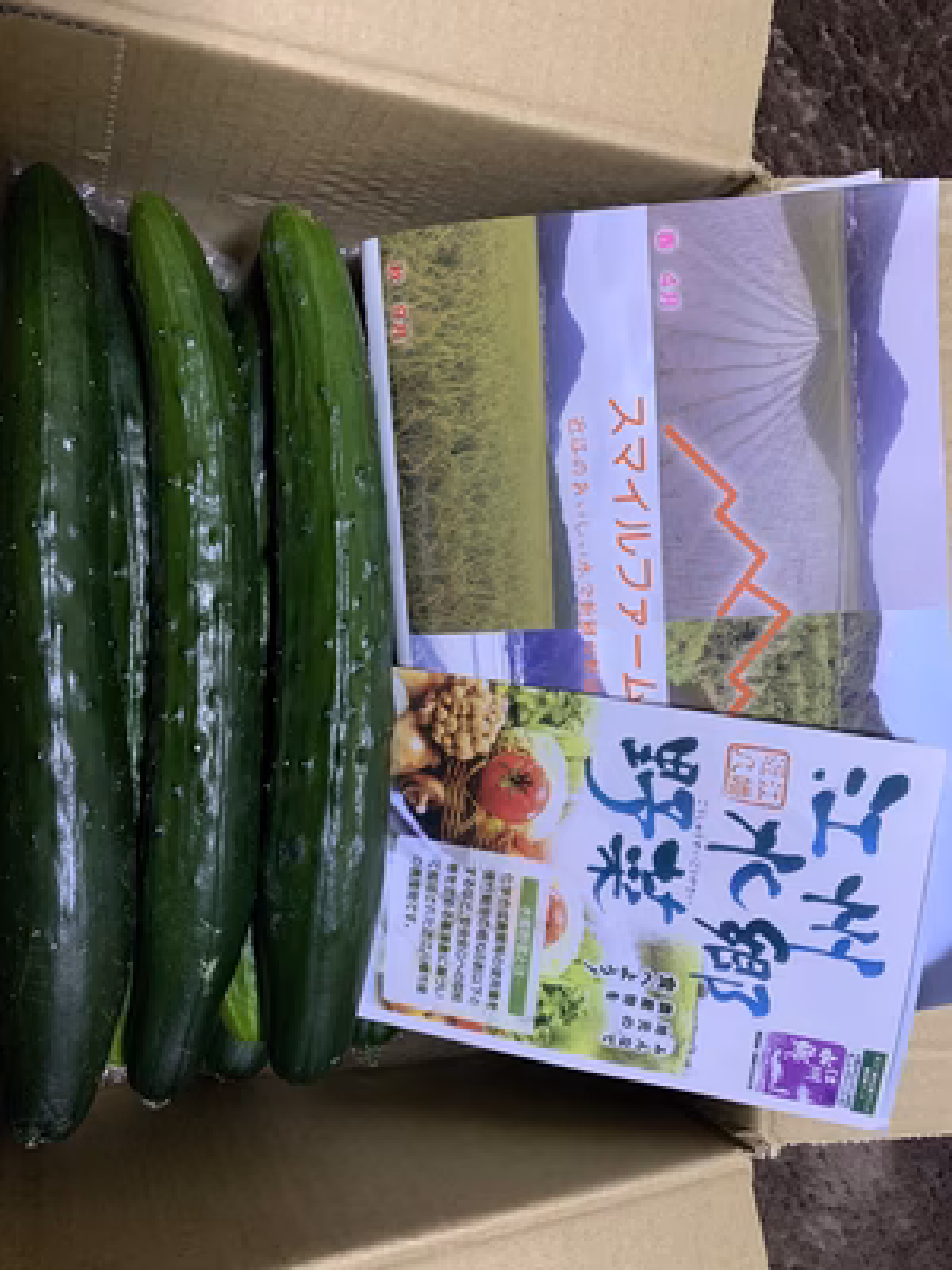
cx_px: 476
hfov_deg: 53.1
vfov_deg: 67.3
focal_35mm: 26
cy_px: 635
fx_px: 953
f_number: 1.8
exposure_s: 1/60
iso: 400
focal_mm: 4.25
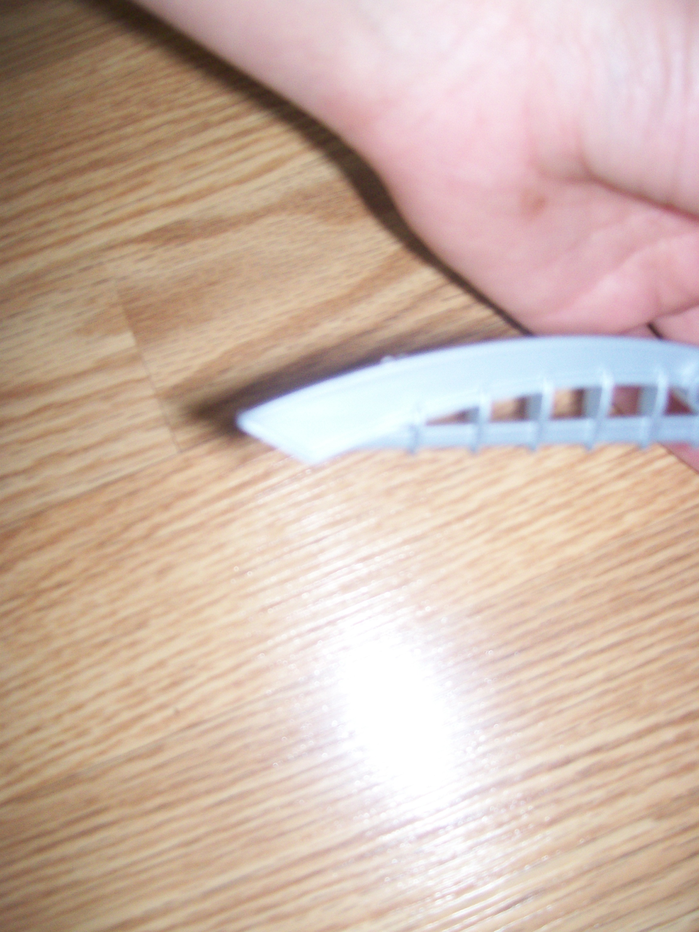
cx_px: 350
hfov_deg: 39.7
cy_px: 466
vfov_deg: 51.4
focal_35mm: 36
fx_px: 969
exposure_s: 1/64
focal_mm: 6
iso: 140
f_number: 2.7
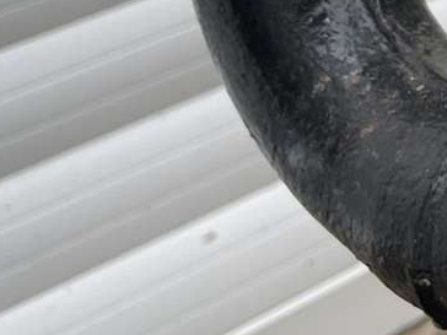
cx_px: 819
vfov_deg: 9.4
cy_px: -422
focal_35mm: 143
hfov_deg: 12.5
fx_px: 1847
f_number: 1.6
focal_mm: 4.2
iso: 40
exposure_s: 1/121
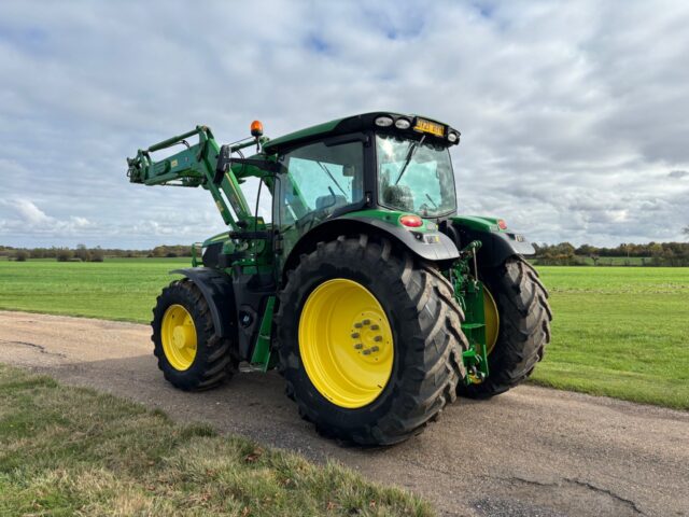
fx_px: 518
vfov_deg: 53.1
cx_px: 344
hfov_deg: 67.3
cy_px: 258
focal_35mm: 26
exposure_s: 1/2571
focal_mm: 5.96
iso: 50
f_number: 1.6
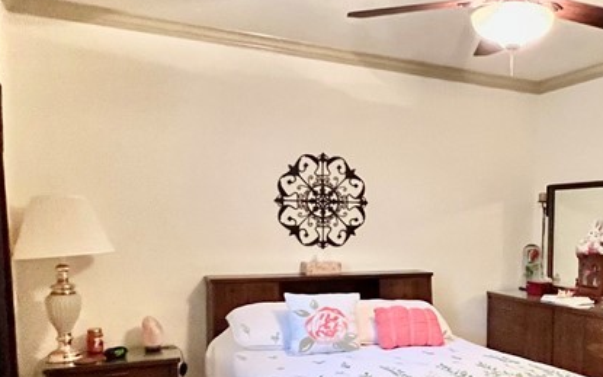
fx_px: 559
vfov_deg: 36.6
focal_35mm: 34
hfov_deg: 54.3
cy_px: 269
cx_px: 448
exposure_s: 1/40
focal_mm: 1.57
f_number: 1.8
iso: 1000
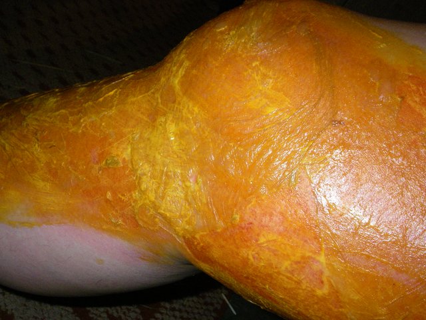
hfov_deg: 49.0
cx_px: 213
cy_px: 160
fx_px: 468
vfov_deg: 37.7
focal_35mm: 38
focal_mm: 6.3
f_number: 6.6
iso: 400
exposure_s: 1/50
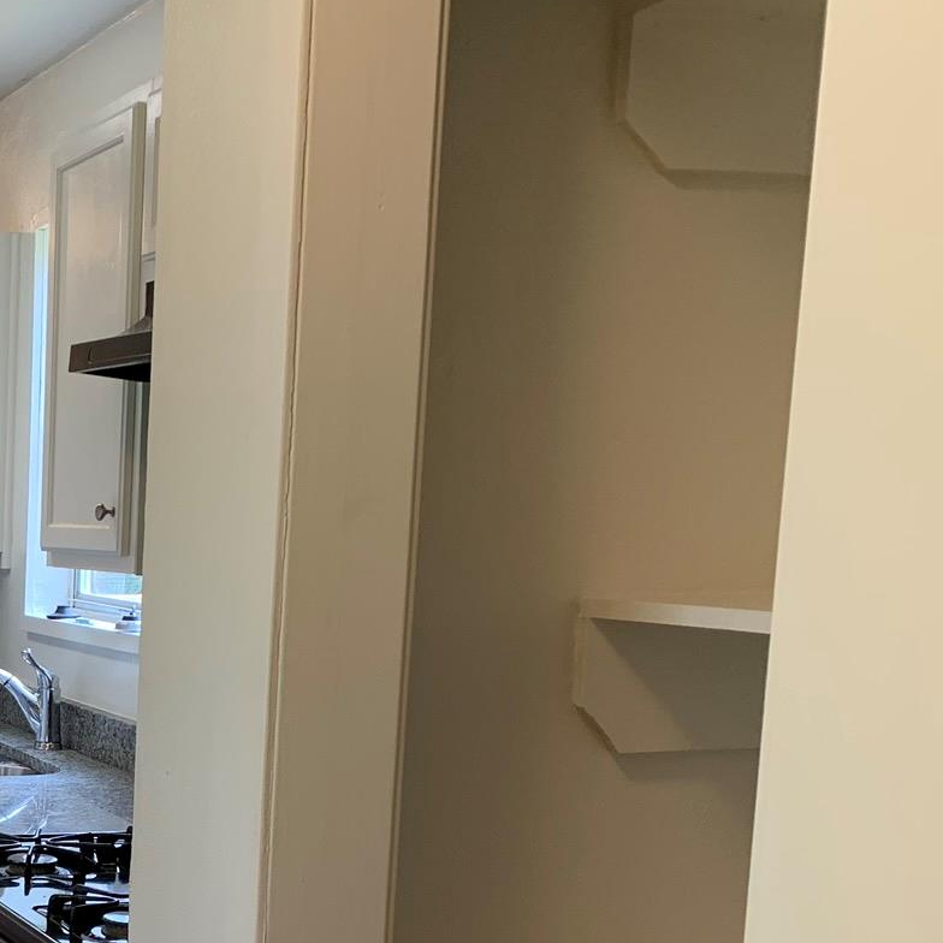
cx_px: -192
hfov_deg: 25.6
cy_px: 829
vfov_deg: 27.7
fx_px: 1849
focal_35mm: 60
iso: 64
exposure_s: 1/60
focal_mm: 4.25
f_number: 1.8
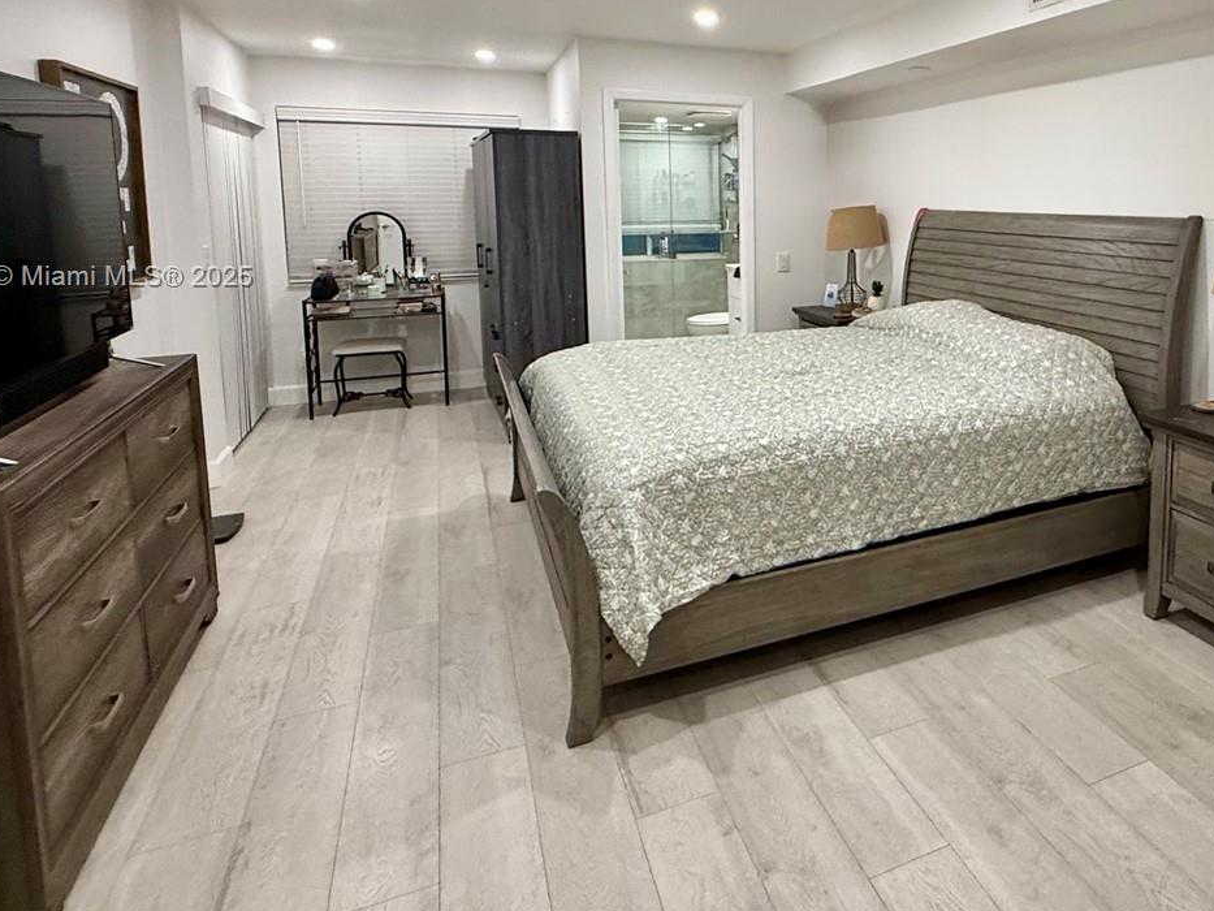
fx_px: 842
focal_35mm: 24
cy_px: 279
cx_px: 877
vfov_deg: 55.2
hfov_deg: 68.0
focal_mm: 2.22
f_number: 2.2
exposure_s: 1/120
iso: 320
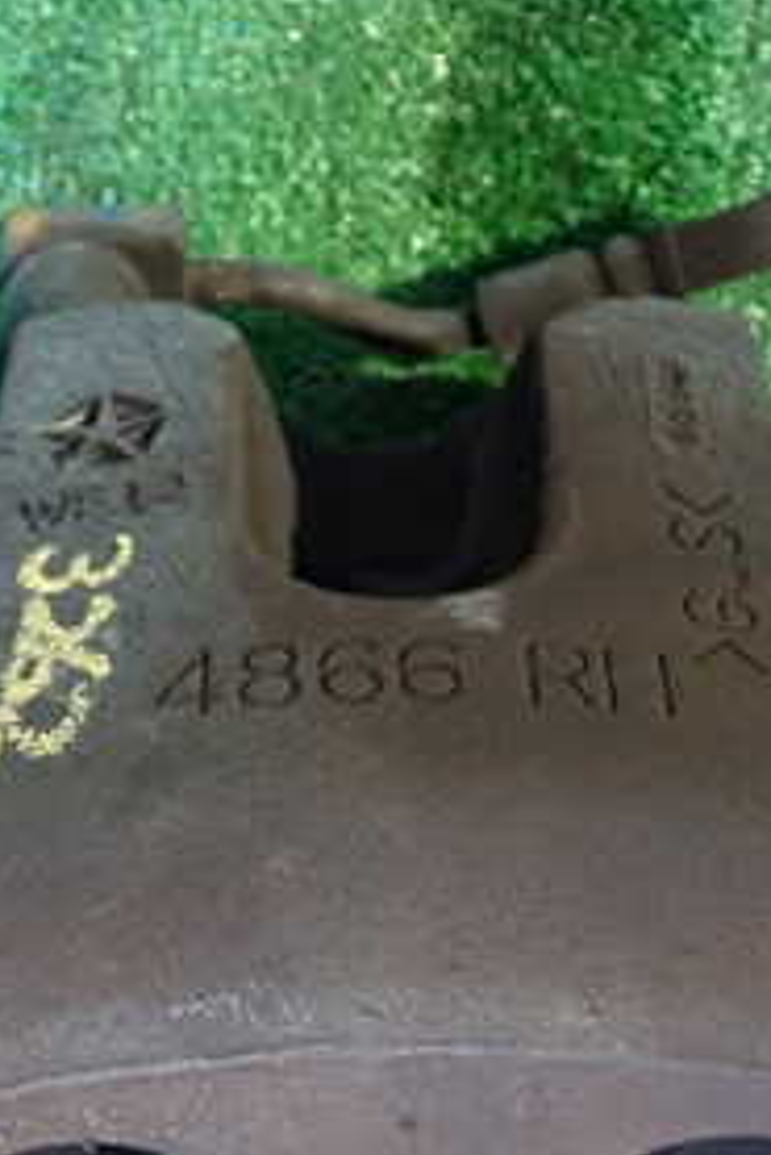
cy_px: 892
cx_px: 367
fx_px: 2599
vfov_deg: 24.7
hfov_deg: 16.9
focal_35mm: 81
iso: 800
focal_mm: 6.37
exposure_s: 1/30
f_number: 2.5
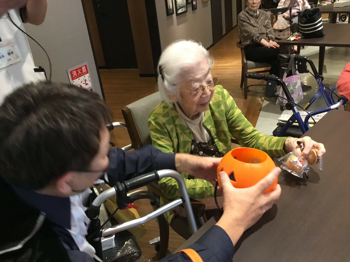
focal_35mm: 31
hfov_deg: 58.4
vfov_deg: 45.4
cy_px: 131
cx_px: 175
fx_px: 313
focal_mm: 3.3
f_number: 2.4
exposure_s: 1/30
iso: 125
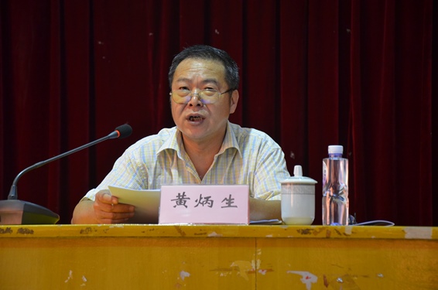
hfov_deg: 17.1
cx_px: 219
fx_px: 1457
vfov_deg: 11.4
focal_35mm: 120
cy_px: 145
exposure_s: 1/30
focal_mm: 80
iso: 1100
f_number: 5.3
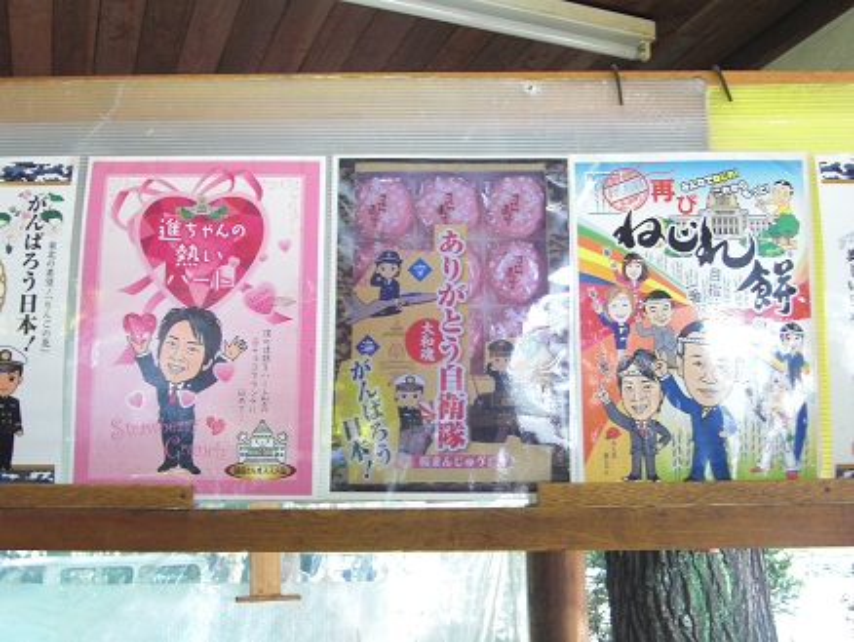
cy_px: 321
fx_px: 963
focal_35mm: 39
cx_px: 427
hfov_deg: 47.8
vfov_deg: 36.9
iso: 200
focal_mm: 6.9
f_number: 3
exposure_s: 1/20
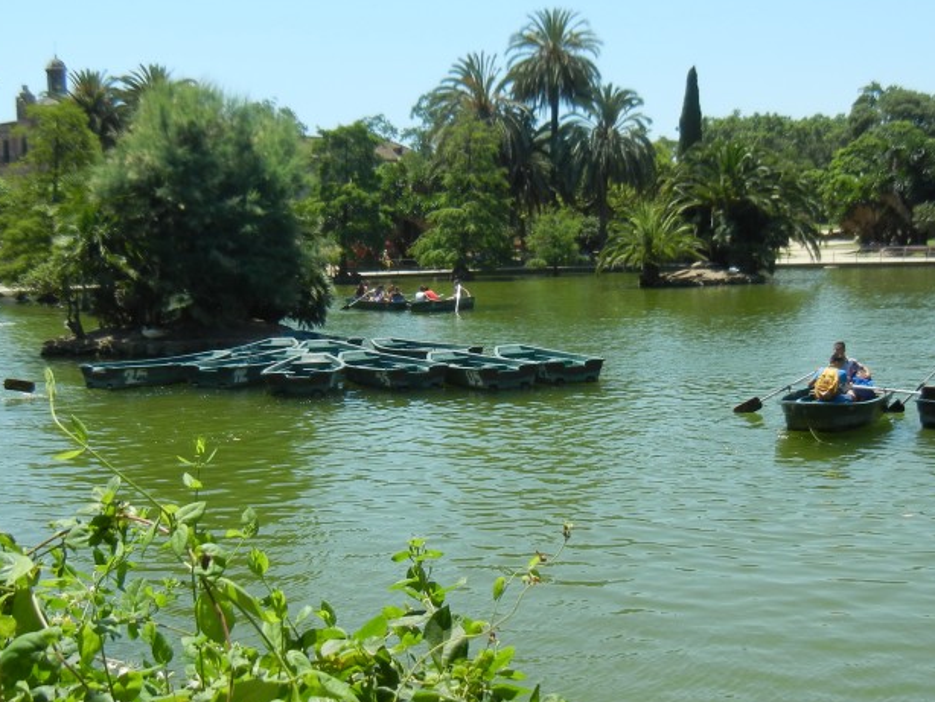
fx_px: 1351
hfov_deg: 38.2
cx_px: 466
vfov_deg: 29.1
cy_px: 358
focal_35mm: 50
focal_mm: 5.4
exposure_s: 1/302
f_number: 7
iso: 160
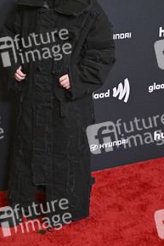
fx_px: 424
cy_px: 92
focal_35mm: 62
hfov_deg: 21.8
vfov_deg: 32.2
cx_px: 53
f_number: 5.6
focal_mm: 45
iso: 4000
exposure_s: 1/250
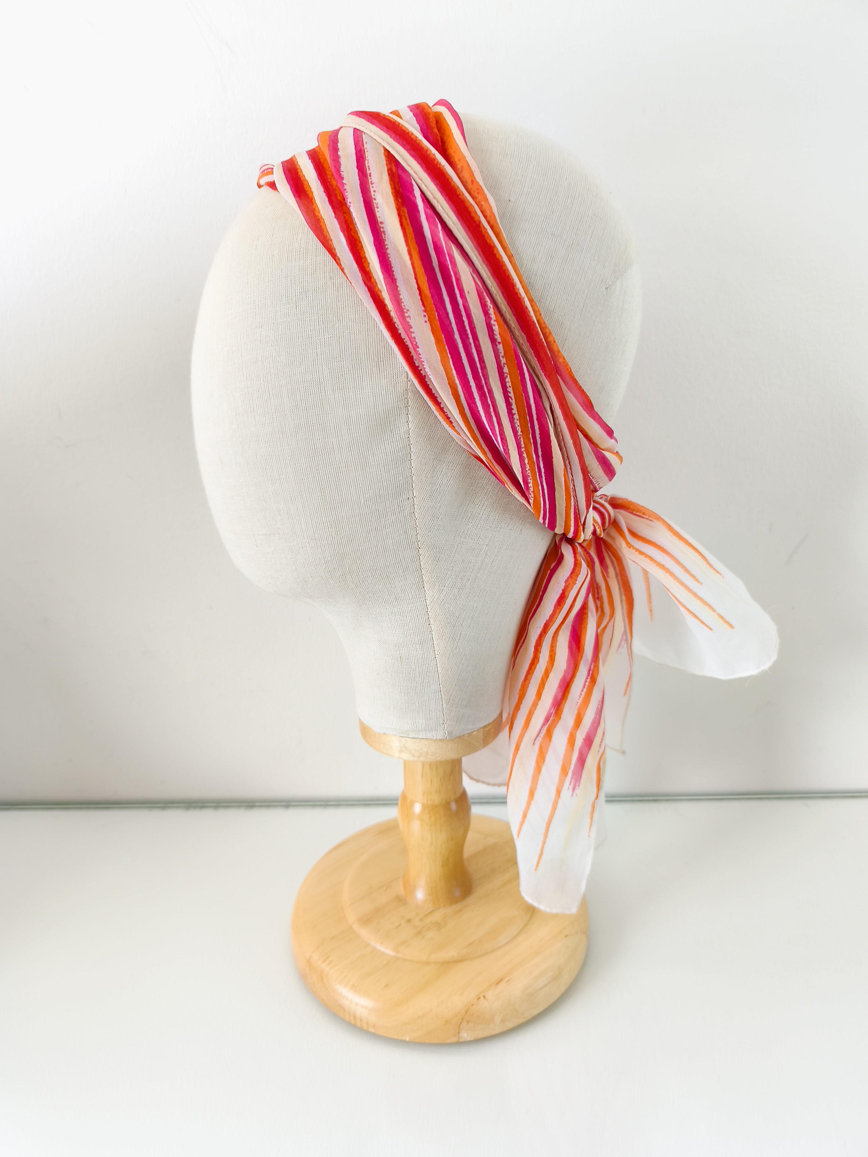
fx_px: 769
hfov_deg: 58.9
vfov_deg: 73.9
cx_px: 434
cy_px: 578
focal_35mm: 23
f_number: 1.65
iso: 50
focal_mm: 6.14
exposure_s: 1/30
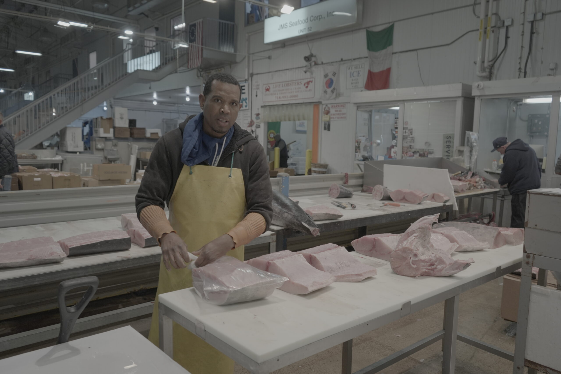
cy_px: 187
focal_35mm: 28
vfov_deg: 46.4
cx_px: 280
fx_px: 436
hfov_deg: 65.5
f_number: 4.5
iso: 3200
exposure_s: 1/125
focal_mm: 28
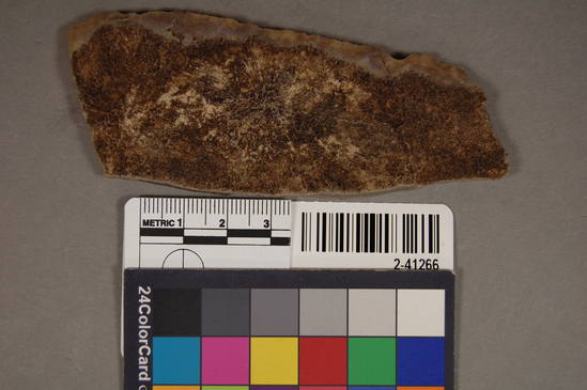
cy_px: 195
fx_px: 1271
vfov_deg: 17.5
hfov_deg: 26.0
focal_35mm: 78
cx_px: 294
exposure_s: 1/125
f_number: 5.6
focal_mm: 52
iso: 200
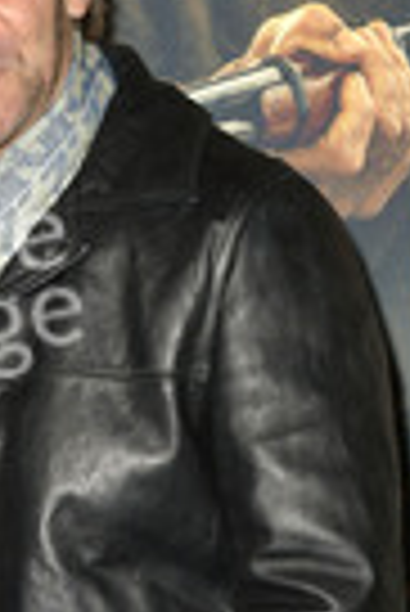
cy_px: 544
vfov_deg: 14.4
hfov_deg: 9.7
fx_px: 2402
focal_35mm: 141
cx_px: -18
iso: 250
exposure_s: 1/250
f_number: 5.6
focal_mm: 48
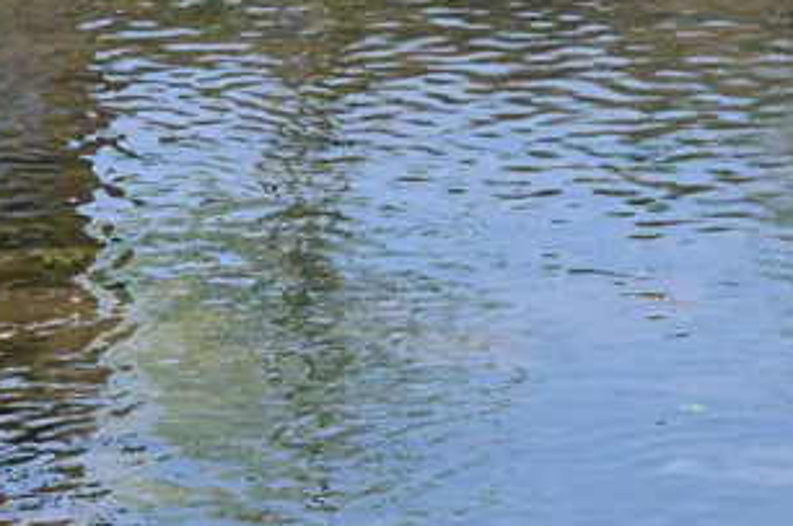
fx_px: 12668
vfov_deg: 2.4
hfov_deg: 3.6
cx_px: 573
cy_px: 396
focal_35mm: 576
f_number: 5.6
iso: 200
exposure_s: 1/640
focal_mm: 200
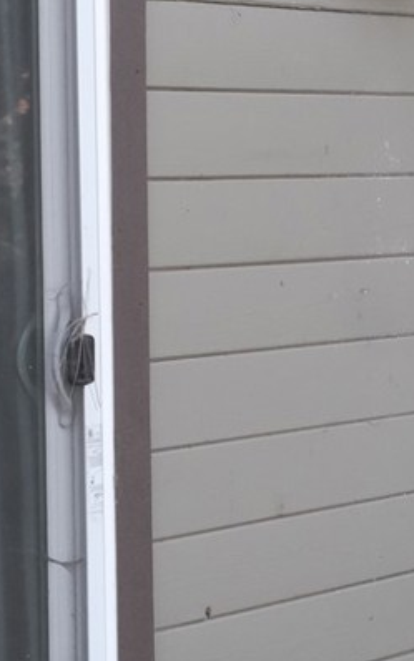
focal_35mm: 84
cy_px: 180
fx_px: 1515
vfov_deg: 24.4
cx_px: 429
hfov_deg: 15.2
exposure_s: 1/300
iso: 3200
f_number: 5.6
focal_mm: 21.4
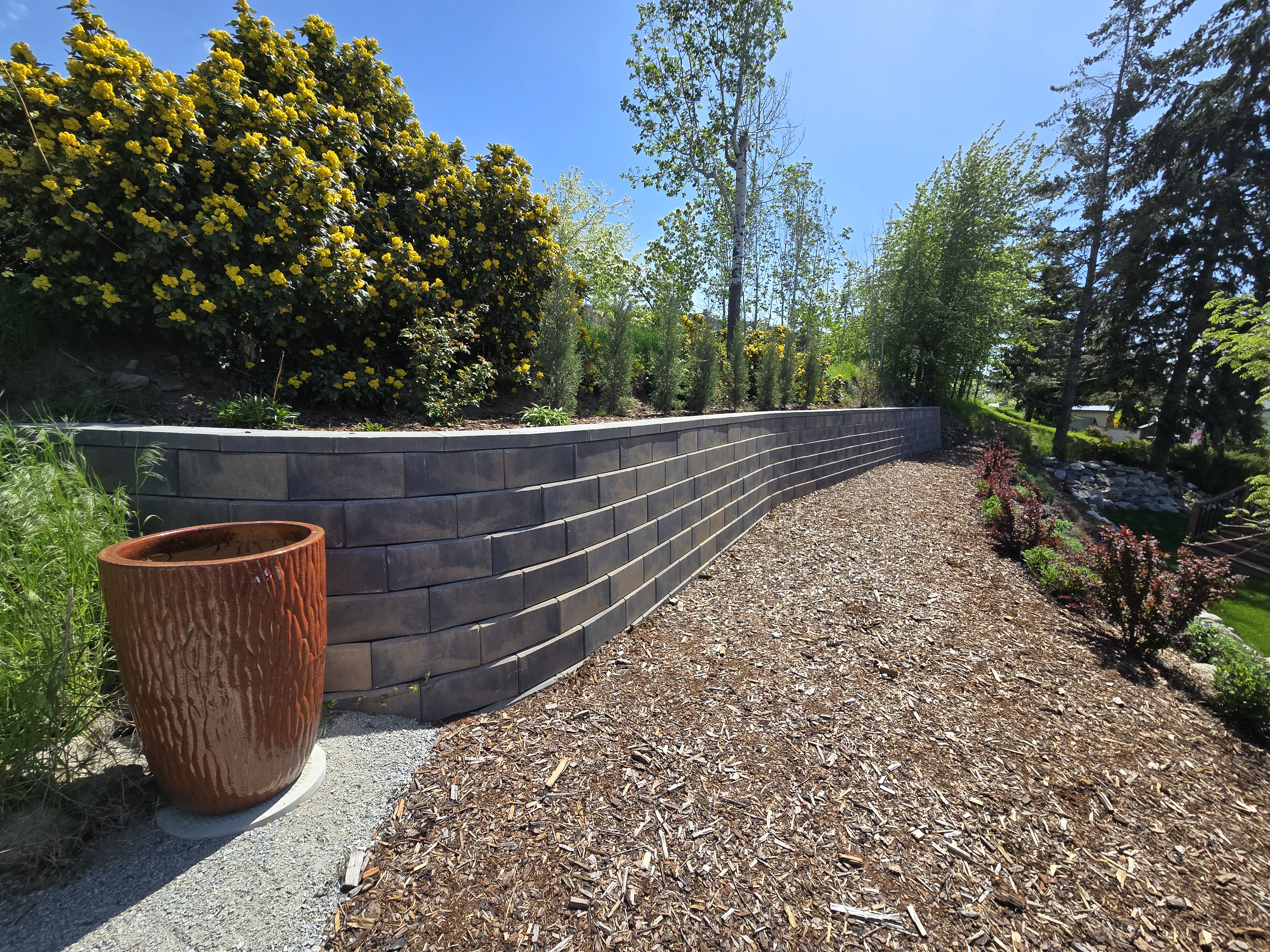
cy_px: 476
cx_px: 635
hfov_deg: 106.2
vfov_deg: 89.9
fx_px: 477
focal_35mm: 13
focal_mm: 2.2
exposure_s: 1/1686
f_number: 2.2
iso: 50
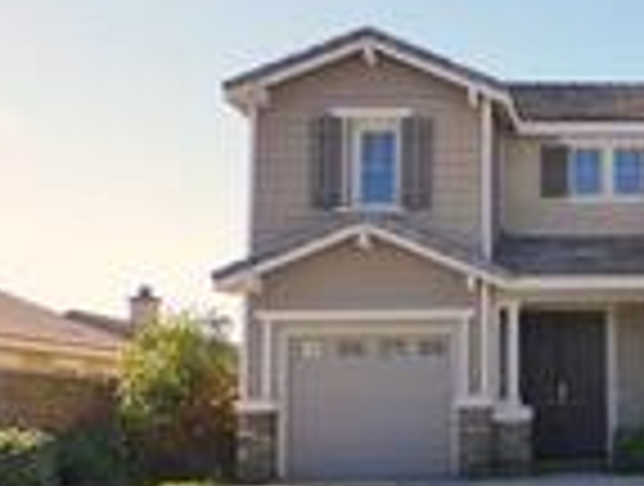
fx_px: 1082
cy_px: 306
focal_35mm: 58
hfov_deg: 29.3
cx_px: 743
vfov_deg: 25.3
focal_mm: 4.3
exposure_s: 1/640
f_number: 4
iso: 160
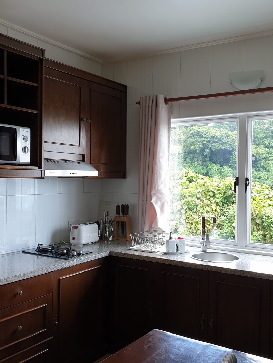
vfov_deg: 51.3
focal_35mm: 36
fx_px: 378
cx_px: 148
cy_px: 182
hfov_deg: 39.6
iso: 80
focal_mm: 4.3
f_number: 2.4
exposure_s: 1/100
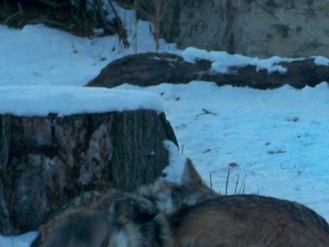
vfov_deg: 4.0
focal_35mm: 373
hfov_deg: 5.3
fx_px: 3547
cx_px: 521
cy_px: 327
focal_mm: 18.8
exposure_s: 1/100
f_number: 5.7
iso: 125
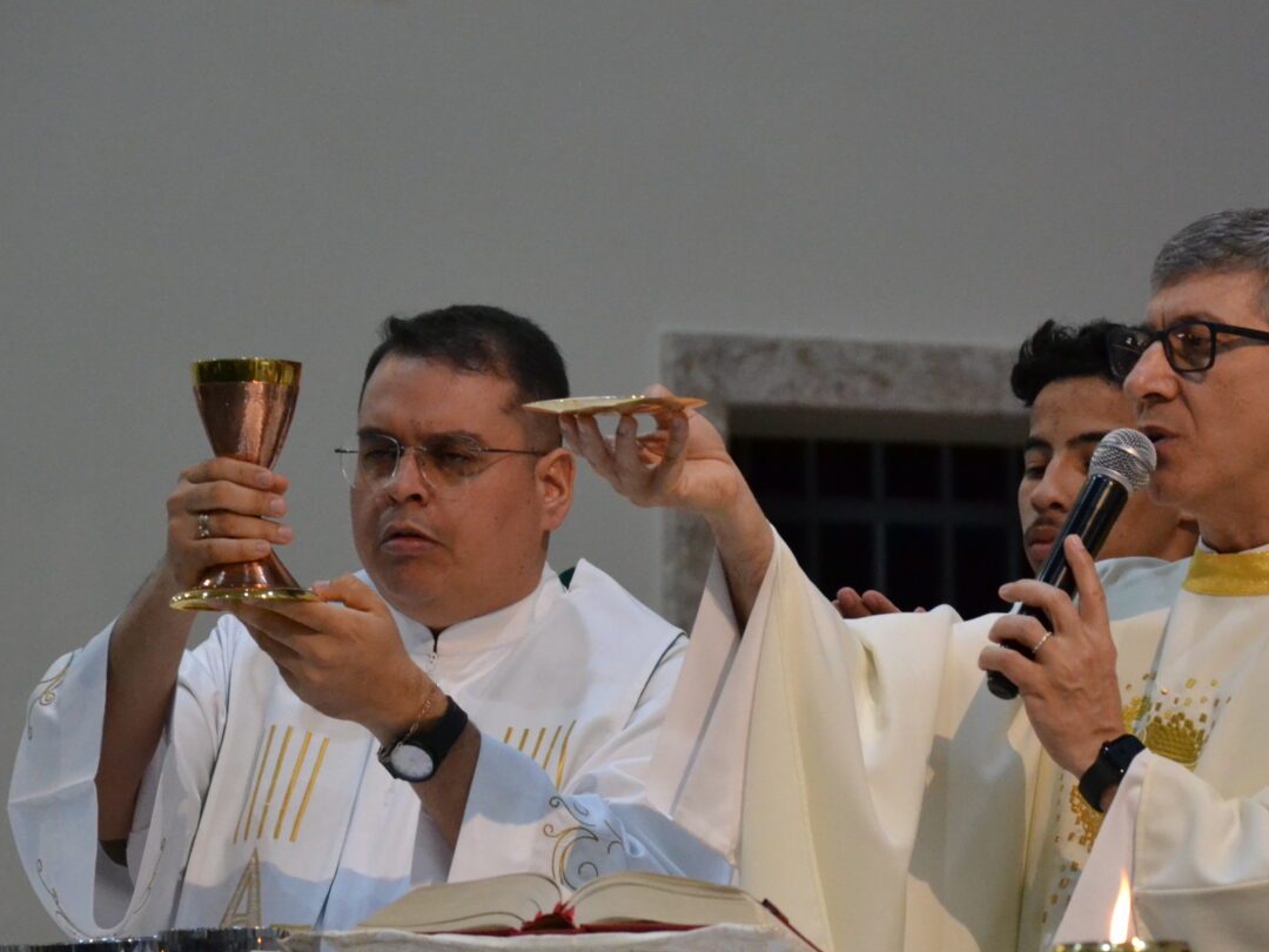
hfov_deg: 5.5
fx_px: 13161
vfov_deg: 4.1
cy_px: 690
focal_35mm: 359
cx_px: 818
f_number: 5.6
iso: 2500
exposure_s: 1/125
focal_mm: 140
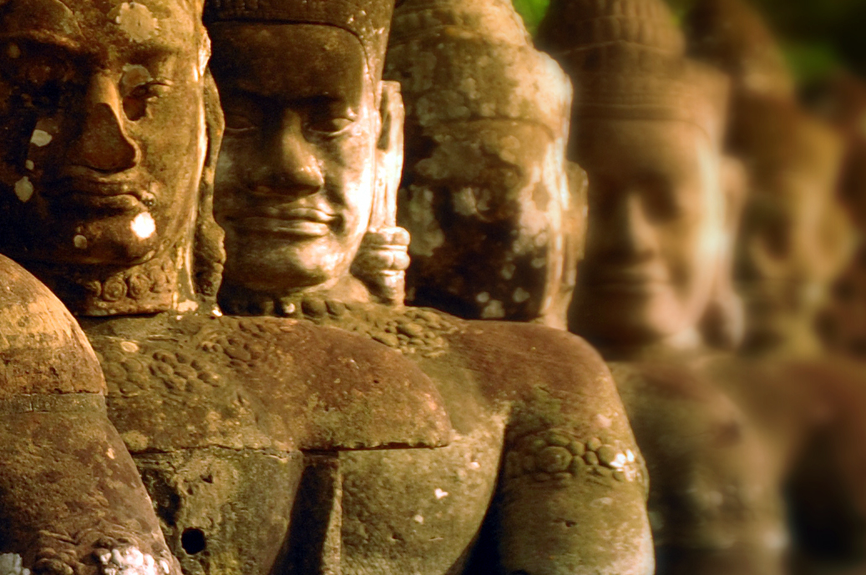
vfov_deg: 3.3
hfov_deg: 5.0
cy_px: 190
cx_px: -232
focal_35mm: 413
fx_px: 9935
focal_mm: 95
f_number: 8
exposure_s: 1/100
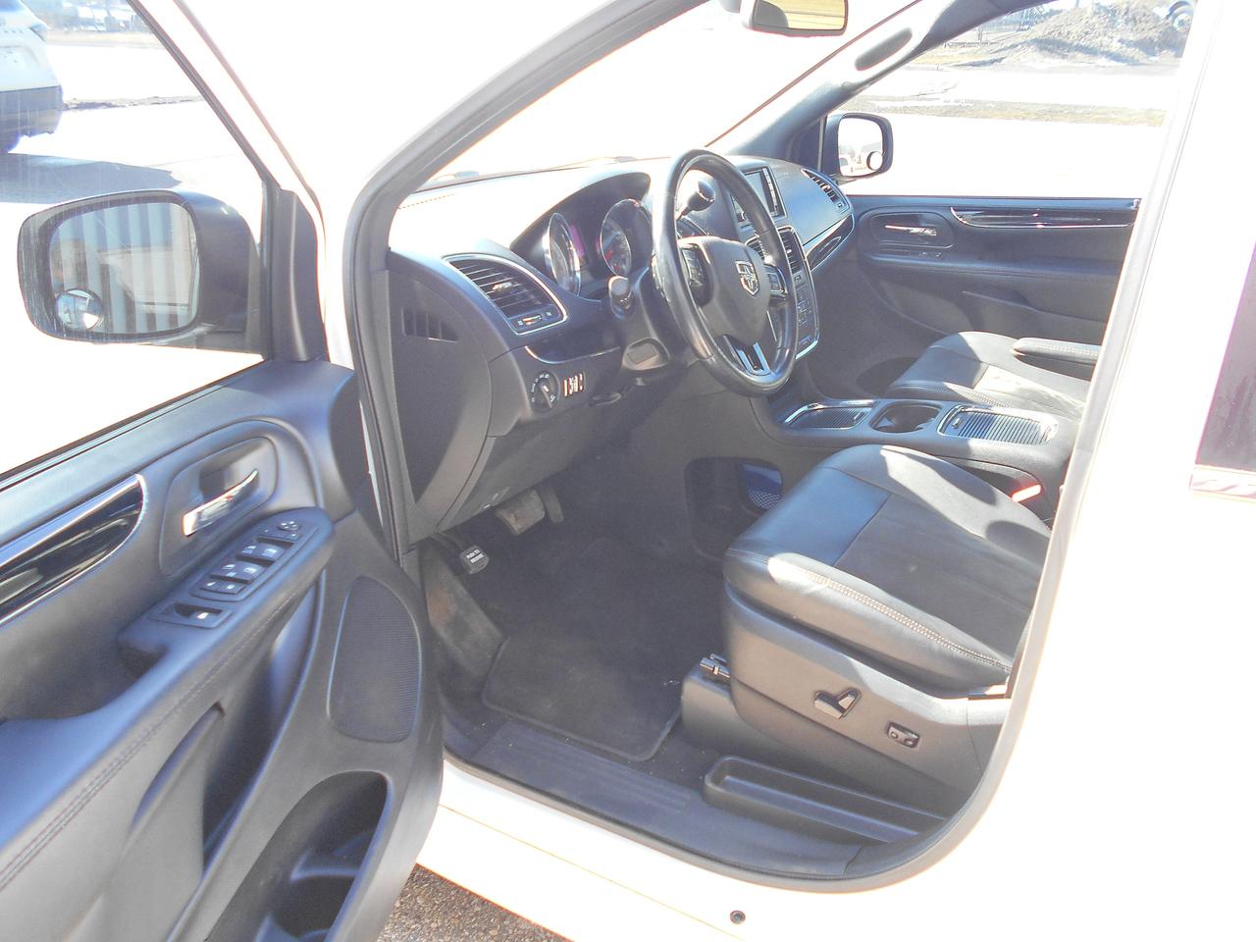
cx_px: 628
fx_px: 943
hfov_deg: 67.3
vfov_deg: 53.1
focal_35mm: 26
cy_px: 471
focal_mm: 4.6
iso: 80
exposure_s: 1/30
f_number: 3.2
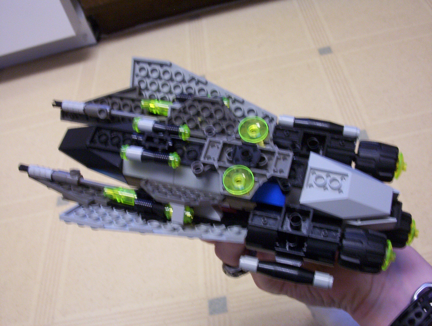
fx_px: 488
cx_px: 216
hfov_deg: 47.8
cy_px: 163
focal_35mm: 39
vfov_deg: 37.0
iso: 200
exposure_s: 1/8
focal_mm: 6
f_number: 4.5
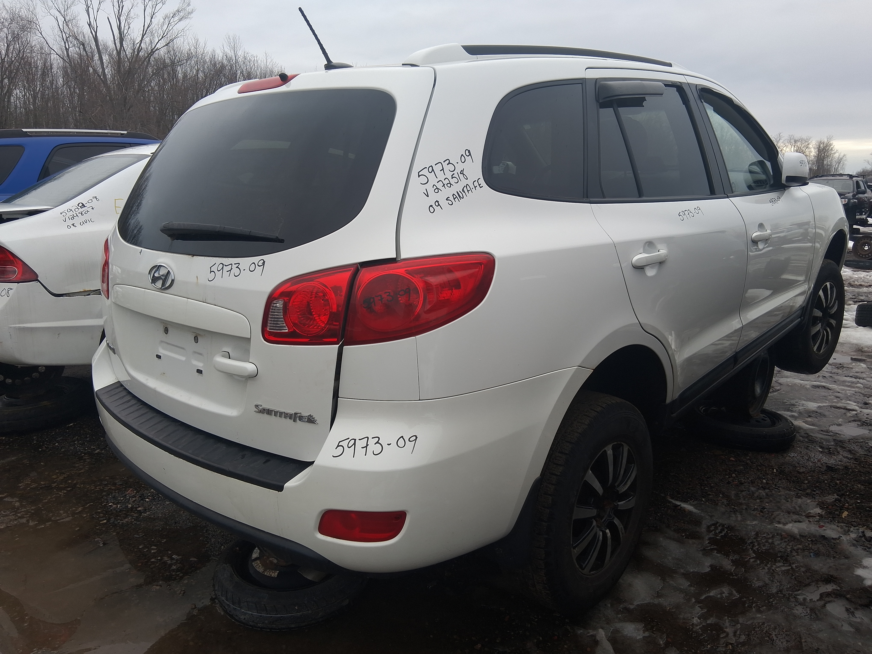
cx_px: 436
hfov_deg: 67.3
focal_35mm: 26
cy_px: 327
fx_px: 655
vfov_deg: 53.1
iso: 25
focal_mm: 3.98
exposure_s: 1/161
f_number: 1.8
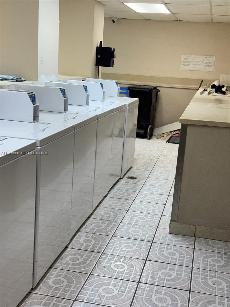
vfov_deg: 39.7
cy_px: 154
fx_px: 425
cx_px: 115
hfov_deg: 30.3
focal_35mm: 48
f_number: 1.78
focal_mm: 6.76
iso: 125
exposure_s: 1/120
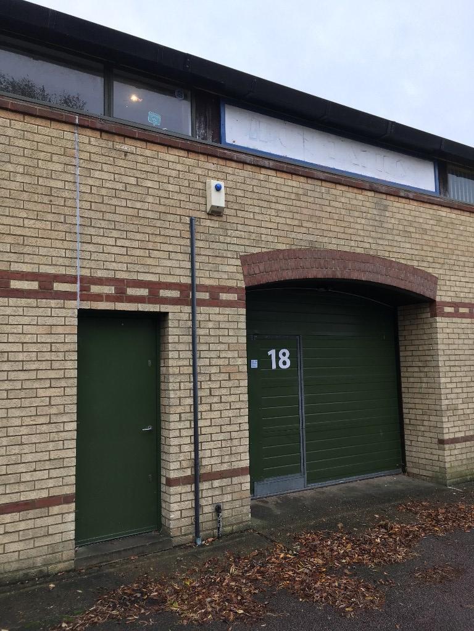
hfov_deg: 48.2
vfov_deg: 61.7
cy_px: 316
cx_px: 237
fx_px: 529
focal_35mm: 29
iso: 25
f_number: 2.2
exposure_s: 1/100
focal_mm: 4.15
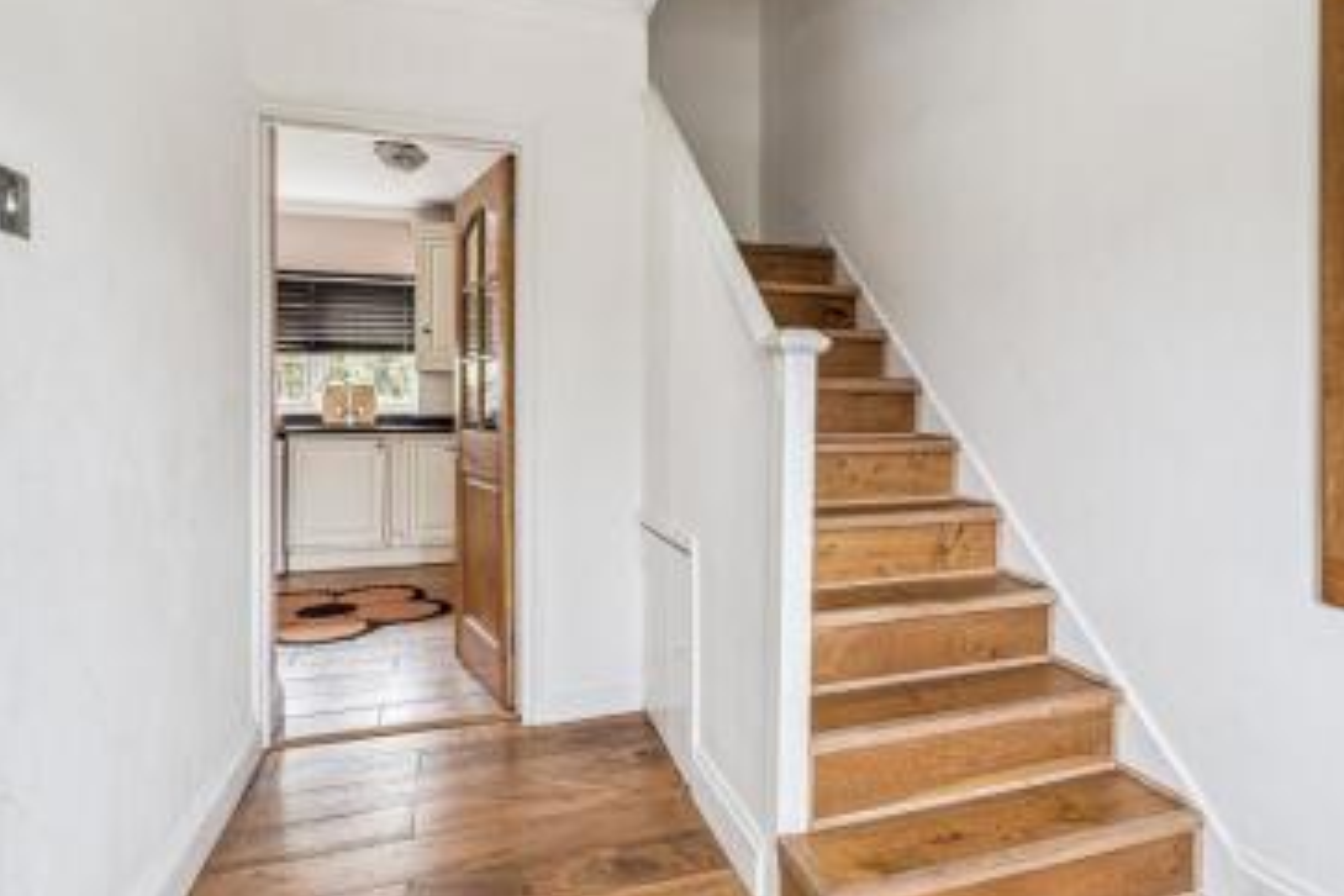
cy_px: 424
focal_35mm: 21
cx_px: 752
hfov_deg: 80.9
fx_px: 784
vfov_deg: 59.5
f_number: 5
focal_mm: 16
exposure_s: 1/10
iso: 320
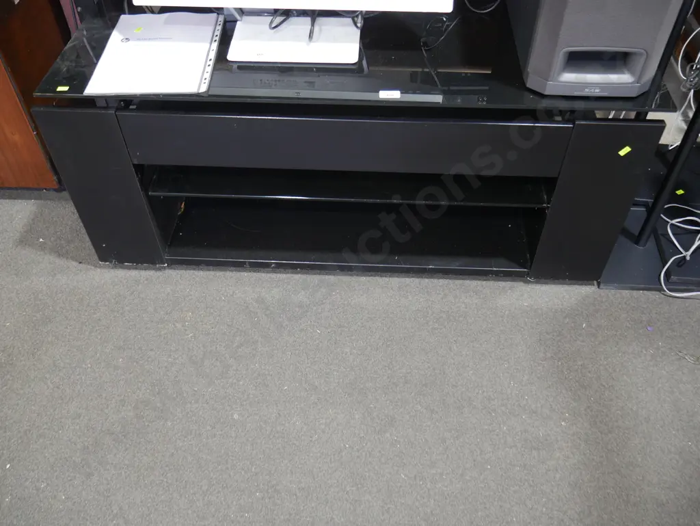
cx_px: 350
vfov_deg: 46.8
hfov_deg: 59.9
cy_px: 263
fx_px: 607
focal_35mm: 30
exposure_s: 1/60
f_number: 3.6
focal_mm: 15
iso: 500
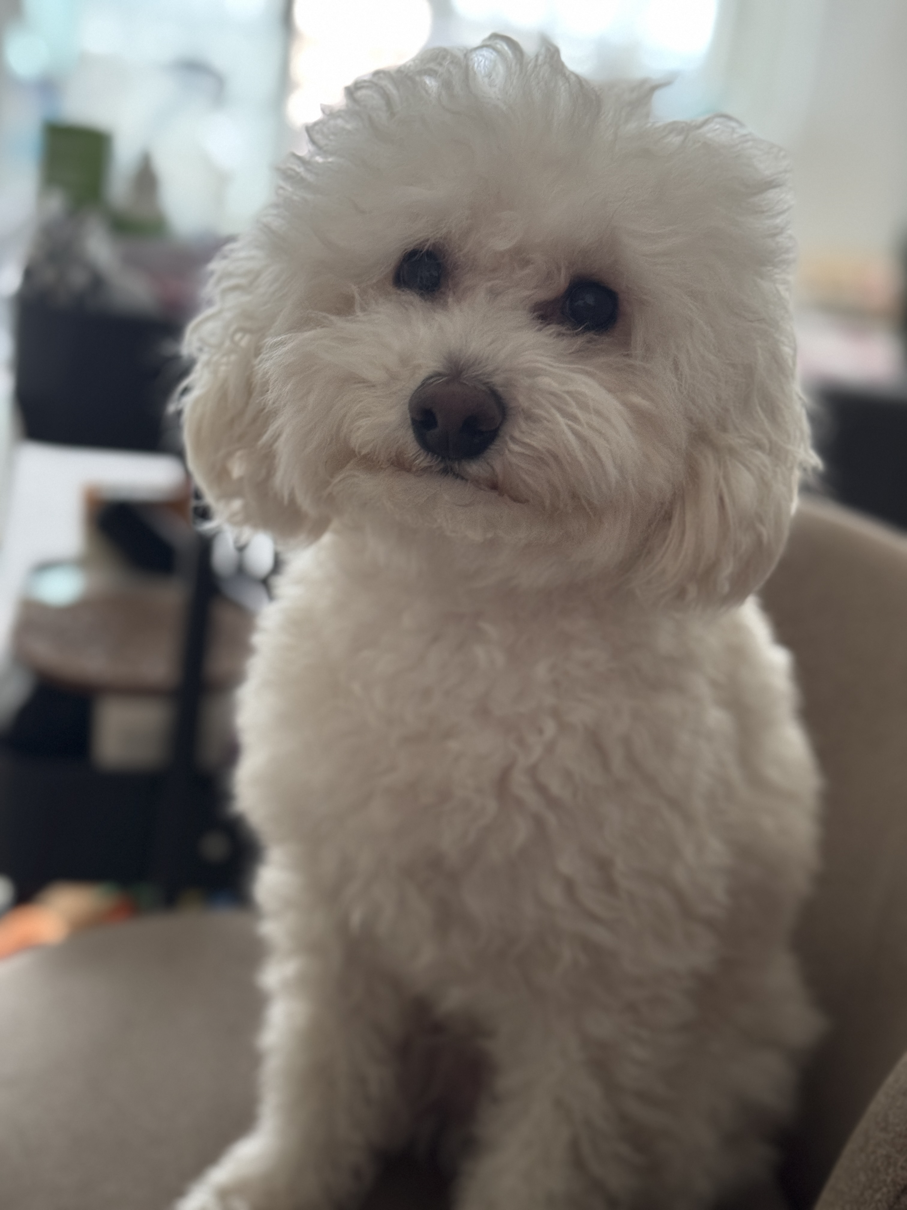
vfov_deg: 39.7
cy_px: 605
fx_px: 1677
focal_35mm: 48
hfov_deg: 30.3
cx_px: 454
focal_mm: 6.76
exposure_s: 1/40
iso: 400
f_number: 1.78
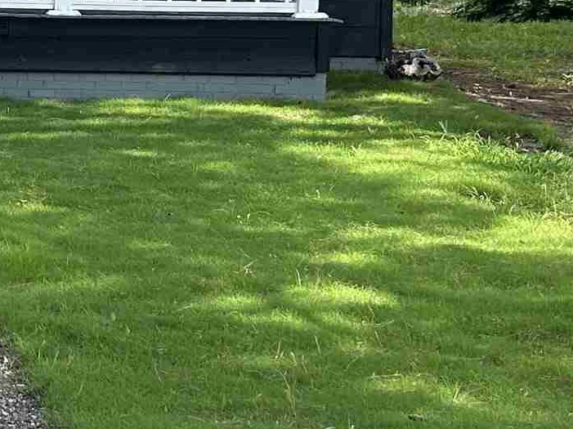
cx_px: -240
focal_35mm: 114
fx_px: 1886
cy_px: 42
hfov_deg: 16.1
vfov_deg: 12.9
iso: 50
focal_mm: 5.7
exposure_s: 1/1019
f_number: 1.5
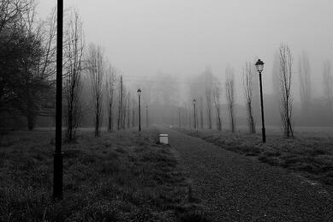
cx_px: 98
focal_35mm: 37
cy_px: 82
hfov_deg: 50.5
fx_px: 342
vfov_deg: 35.7
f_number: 5.6
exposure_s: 1/20
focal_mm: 16
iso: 400
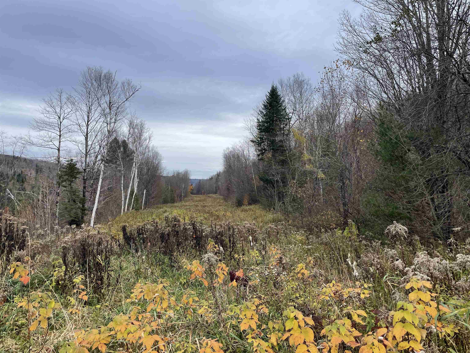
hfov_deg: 67.3
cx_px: 235
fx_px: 353
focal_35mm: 26
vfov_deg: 53.1
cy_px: 176
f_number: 1.6
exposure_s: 1/997
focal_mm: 4.2
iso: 32
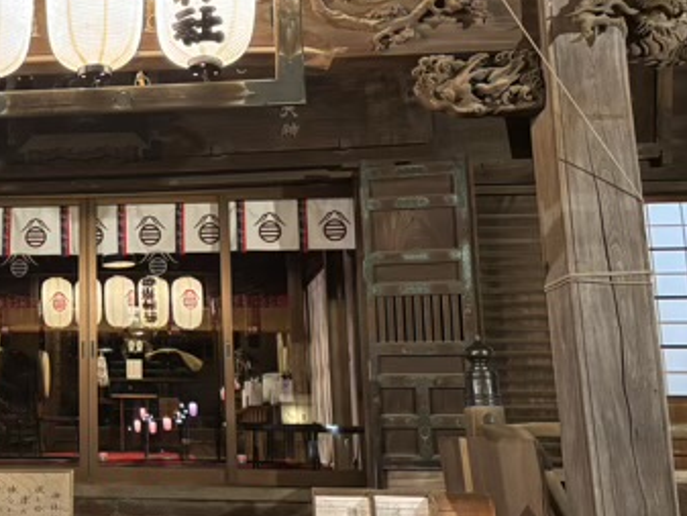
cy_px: 242
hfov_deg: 32.7
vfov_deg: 27.0
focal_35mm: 54
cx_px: 2
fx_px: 1072
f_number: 1.6
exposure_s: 1/33
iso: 500
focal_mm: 5.96
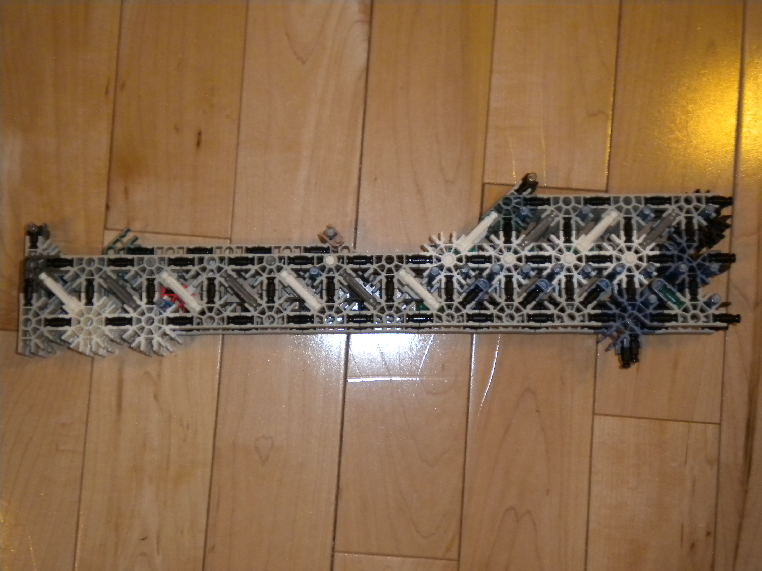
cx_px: 381
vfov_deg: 28.0
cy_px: 286
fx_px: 1145
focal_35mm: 52
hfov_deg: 36.8
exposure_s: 1/30
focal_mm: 9.3
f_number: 3.9
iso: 400
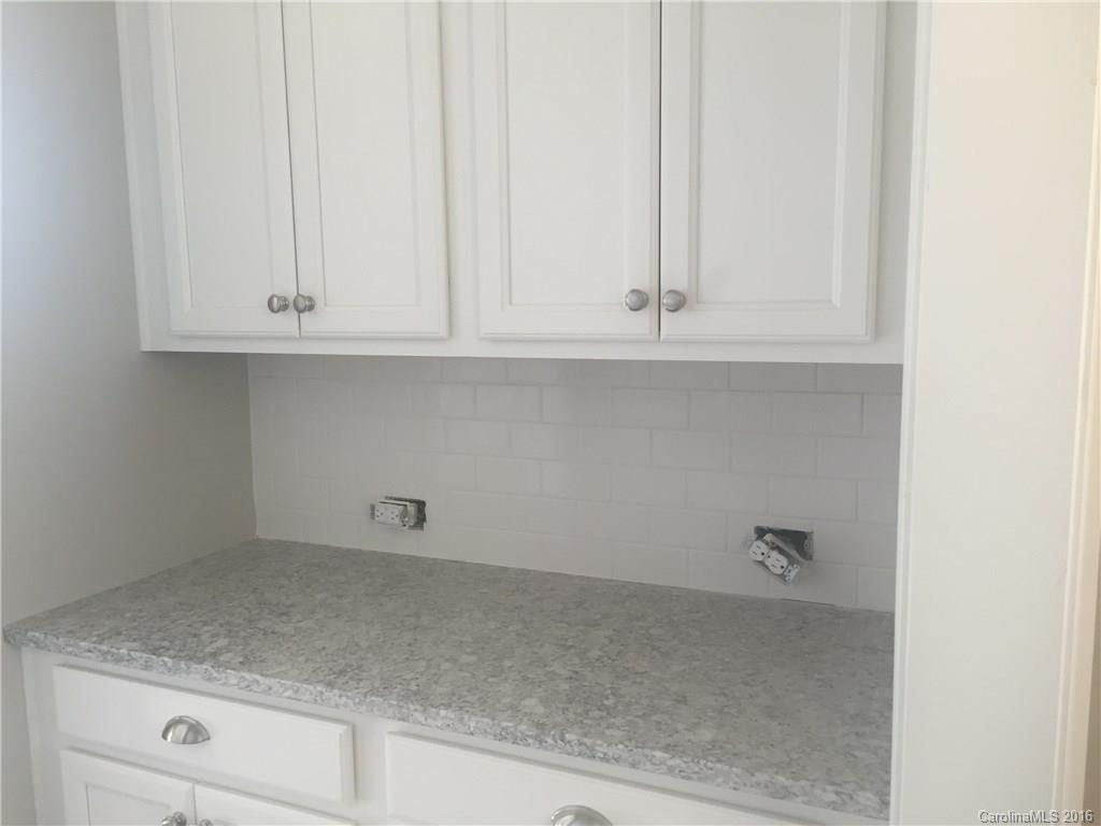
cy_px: 413
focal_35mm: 29
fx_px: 922
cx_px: 550
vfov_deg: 48.2
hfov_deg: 61.7
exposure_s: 1/30
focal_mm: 4.15
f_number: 2.2
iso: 64
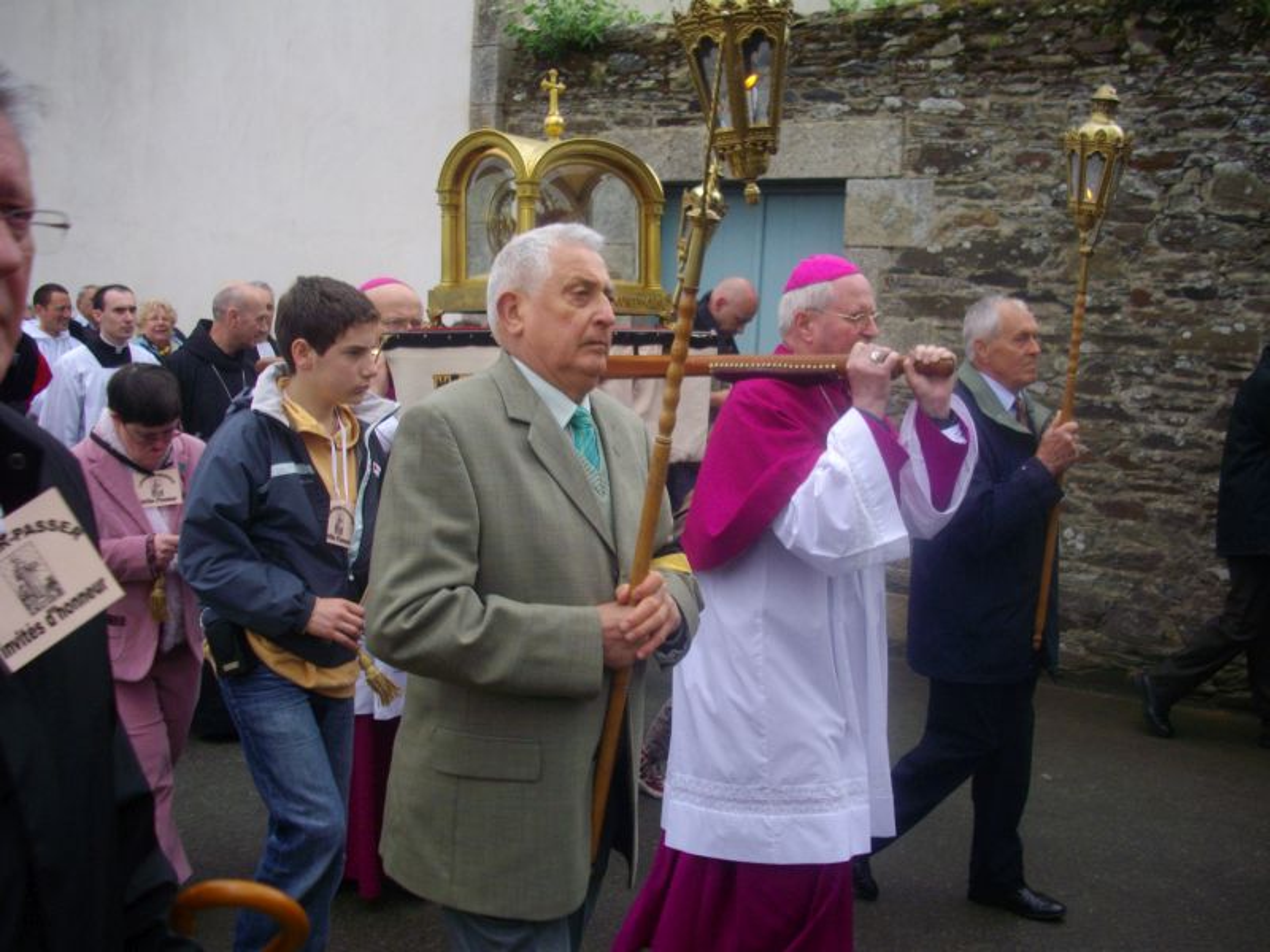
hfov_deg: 50.1
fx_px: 1357
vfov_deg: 38.7
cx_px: 635
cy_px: 476
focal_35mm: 37
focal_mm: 6.2
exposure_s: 1/125
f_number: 5.6
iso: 100
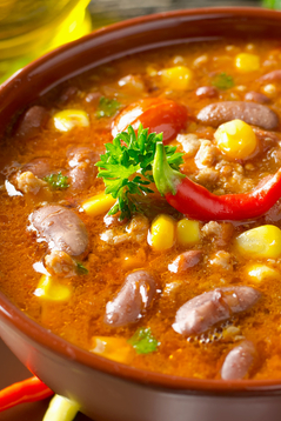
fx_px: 1027
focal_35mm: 88
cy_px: 233
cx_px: 292
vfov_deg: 23.1
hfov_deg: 15.3
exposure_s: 1/125
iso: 100
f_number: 7.1
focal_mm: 35
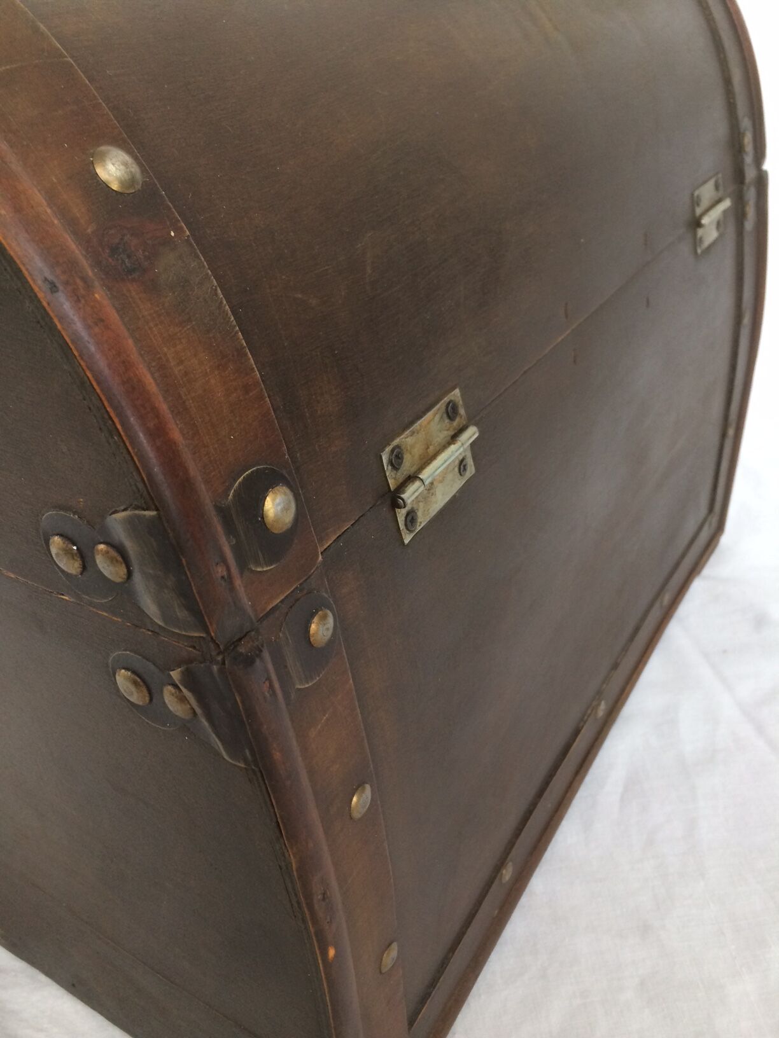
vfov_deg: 61.7
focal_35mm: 29
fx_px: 870
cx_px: 390
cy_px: 519
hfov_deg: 48.2
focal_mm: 4.15
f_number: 2.2
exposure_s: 1/33
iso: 64
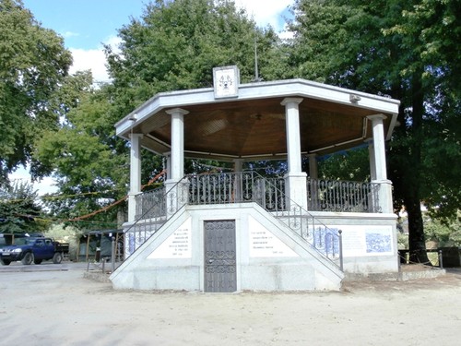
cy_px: 173
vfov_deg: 41.8
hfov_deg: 54.0
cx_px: 230
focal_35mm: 34
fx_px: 453
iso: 100
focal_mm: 6
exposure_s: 1/320
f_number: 3.4
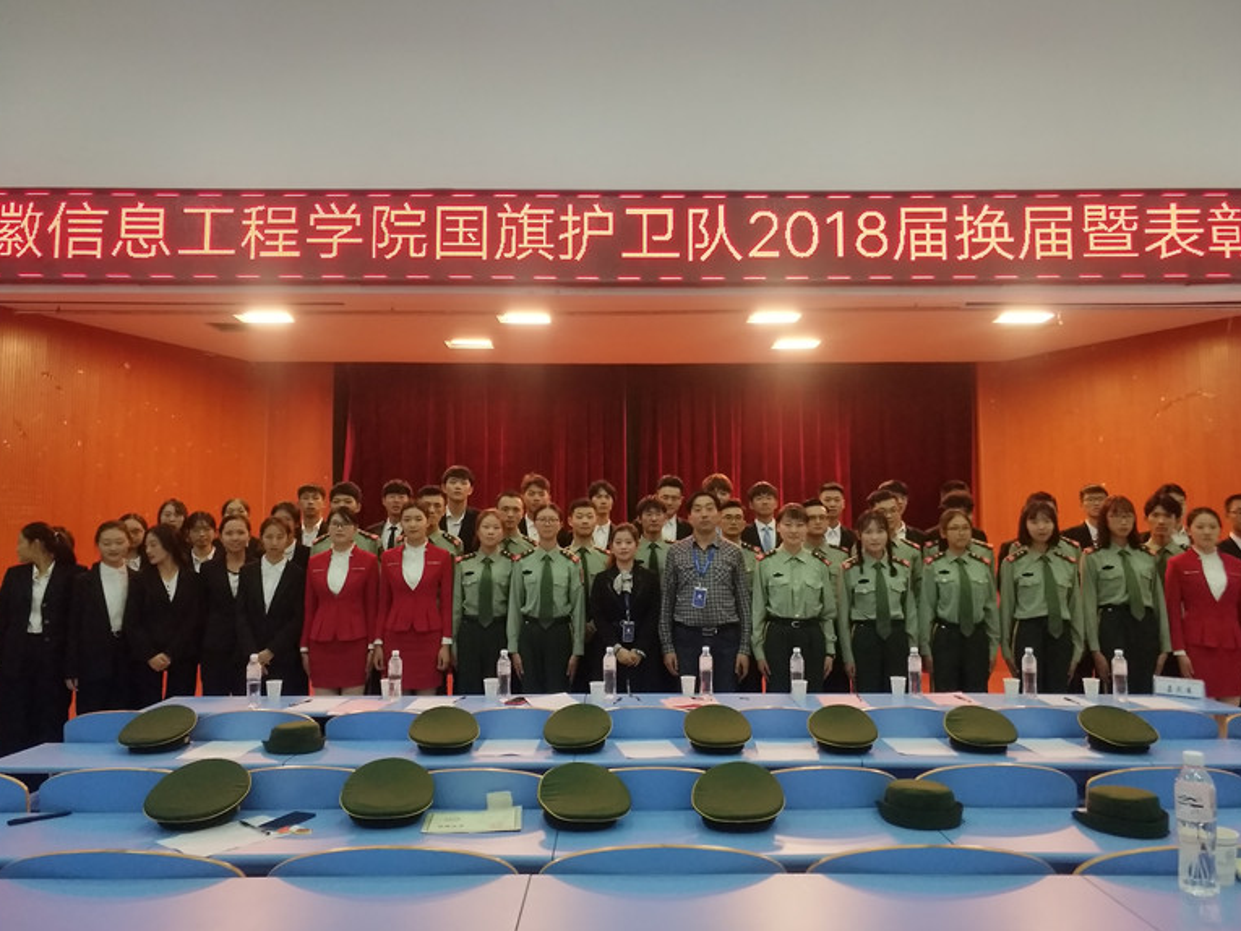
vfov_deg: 58.9
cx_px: 638
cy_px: 459
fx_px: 825
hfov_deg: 73.9
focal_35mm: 23
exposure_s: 1/33.3
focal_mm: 3.79
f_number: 2
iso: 377
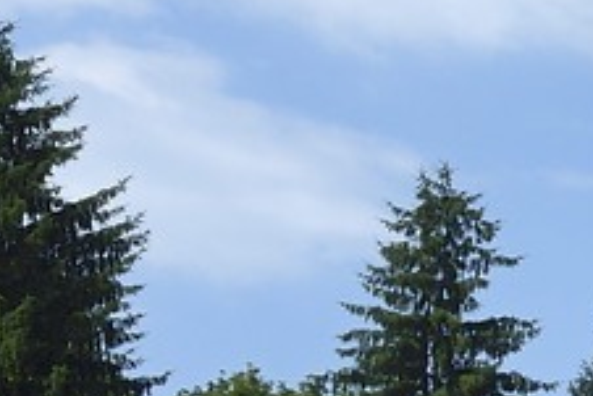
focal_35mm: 205
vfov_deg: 6.7
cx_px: 1826
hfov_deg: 8.3
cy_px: 320
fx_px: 3379
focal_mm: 29
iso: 200
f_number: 13
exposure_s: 1/250
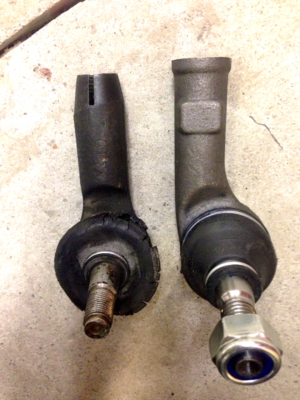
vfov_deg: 55.4
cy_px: 200
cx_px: 150
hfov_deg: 42.9
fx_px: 381
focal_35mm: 33
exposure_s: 1/15
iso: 400
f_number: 2.4
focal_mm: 4.12
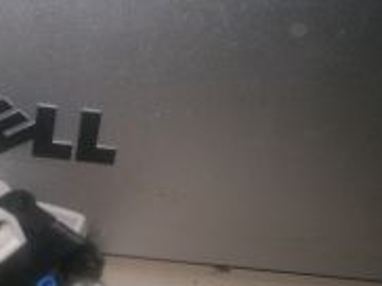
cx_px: 34
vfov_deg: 19.9
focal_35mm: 73
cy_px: 225
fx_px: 805
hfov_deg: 25.8
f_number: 4.6
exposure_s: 1/30
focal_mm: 6.3
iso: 64
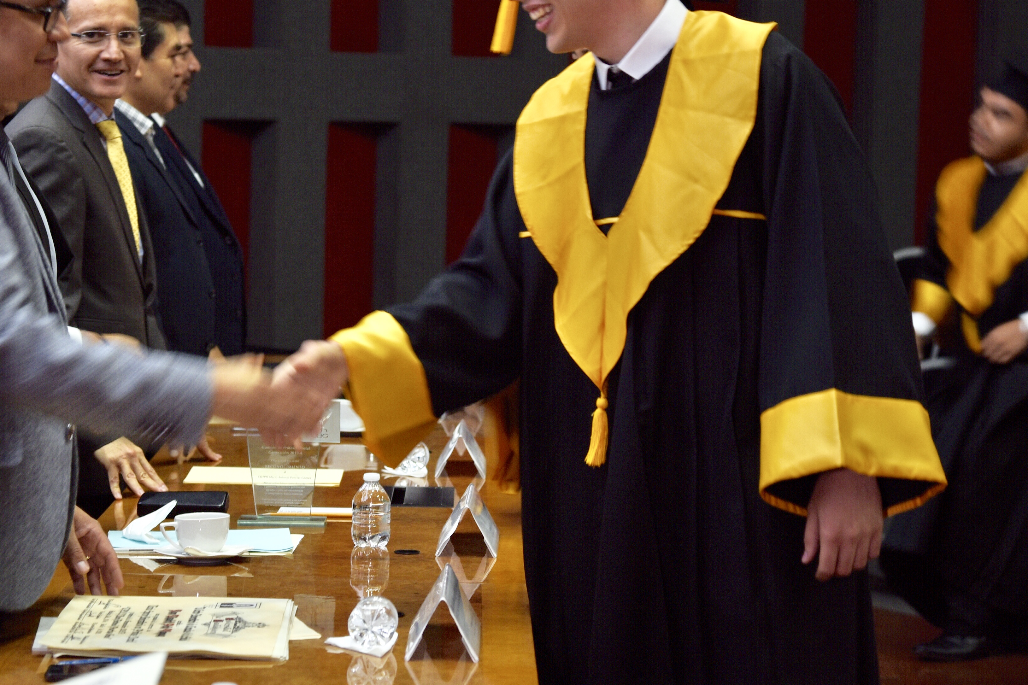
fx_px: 3083
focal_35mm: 108
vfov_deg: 12.7
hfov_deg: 18.9
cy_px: 238
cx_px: 418
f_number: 4.5
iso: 250
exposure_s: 1/25
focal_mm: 78
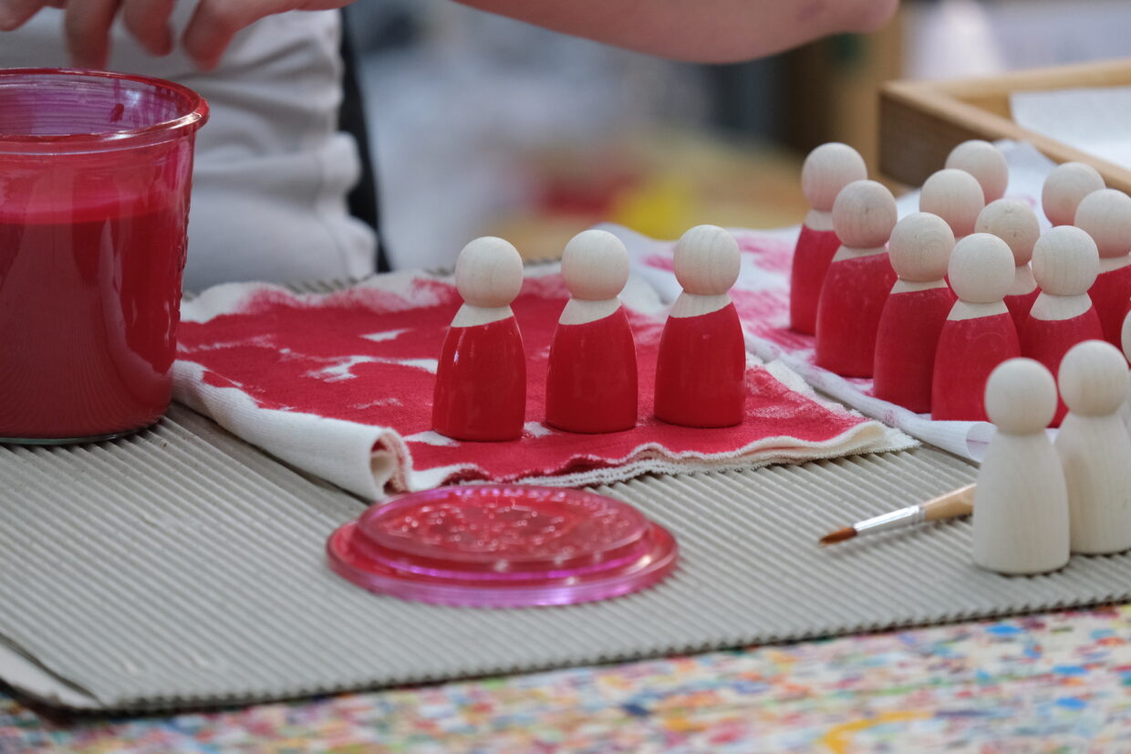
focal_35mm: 285
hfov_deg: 7.2
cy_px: 377
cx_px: 566
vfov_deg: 4.8
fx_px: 8951
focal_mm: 190.3
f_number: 4.8
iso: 1600
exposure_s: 1/180
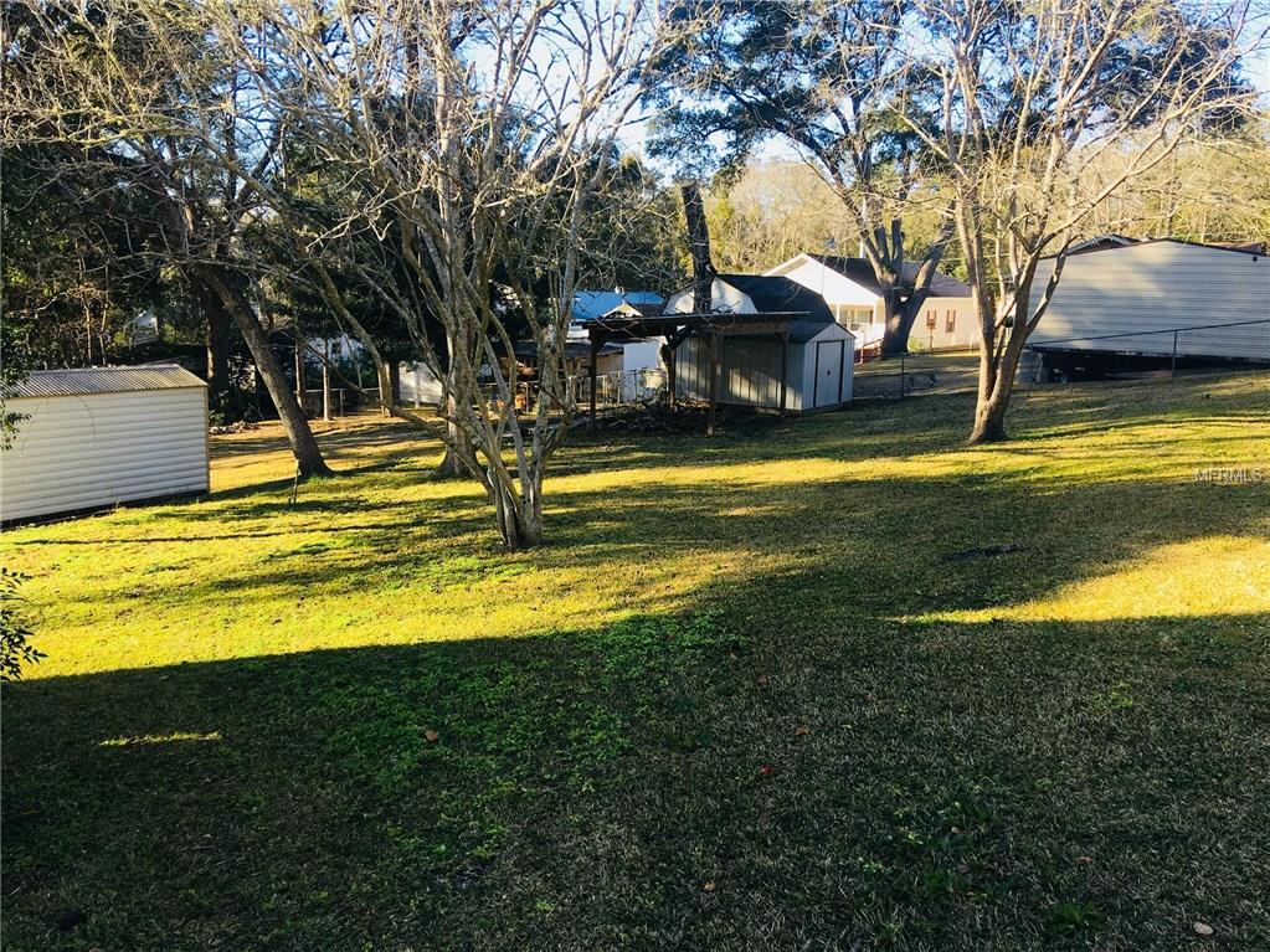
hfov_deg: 61.7
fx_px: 1064
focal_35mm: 29
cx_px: 635
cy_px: 476
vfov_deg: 48.2
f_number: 2.2
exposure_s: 1/270
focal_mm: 4.15
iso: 25
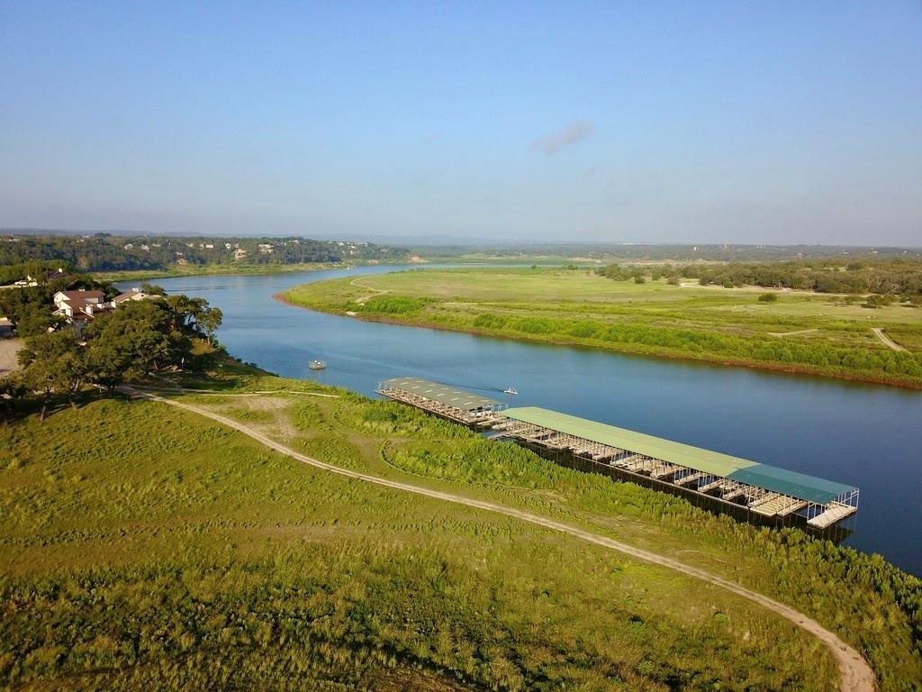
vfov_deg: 53.1
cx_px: 461
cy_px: 346
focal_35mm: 26
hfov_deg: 67.3
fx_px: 693
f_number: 2.2
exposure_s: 1/1048
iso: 100
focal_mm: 4.73
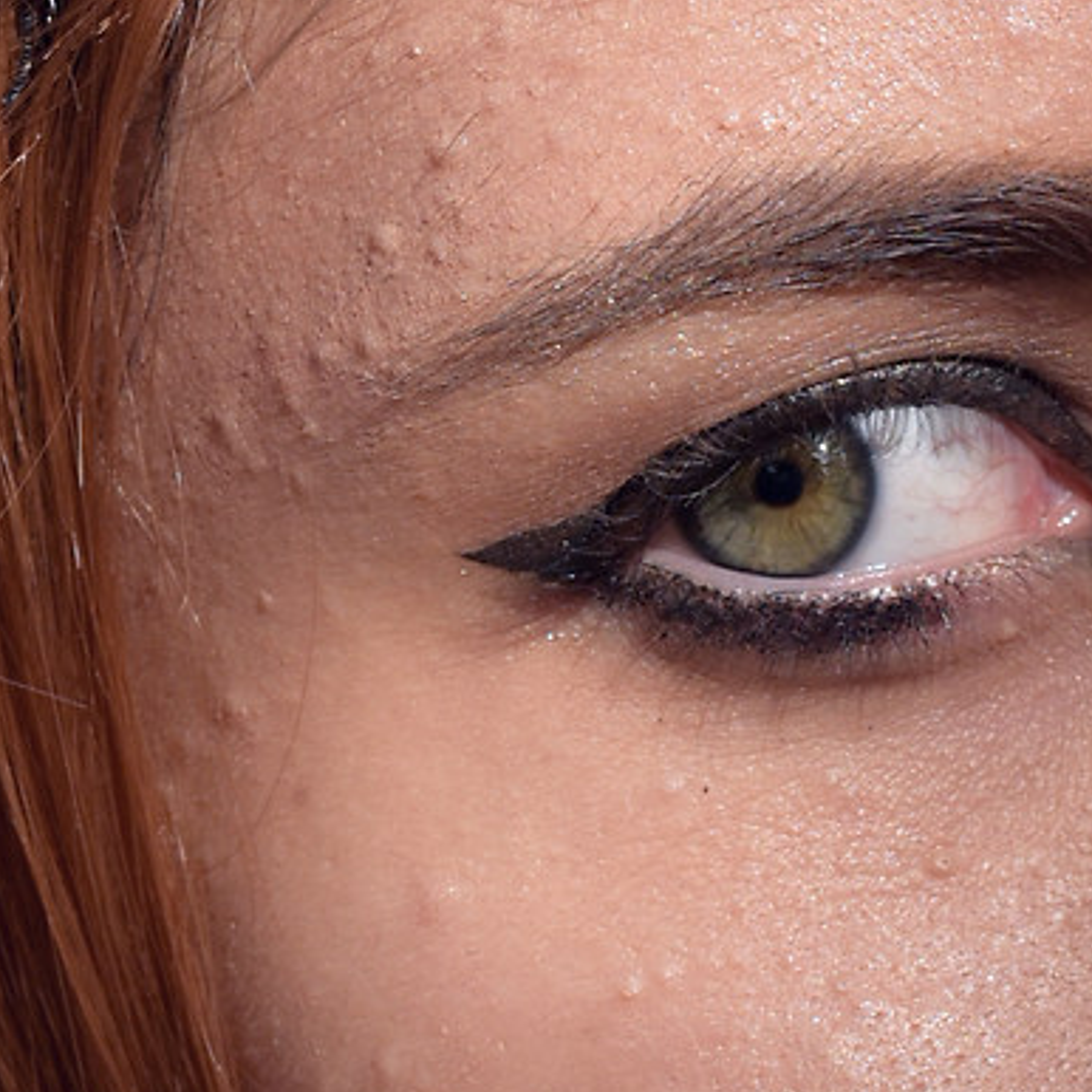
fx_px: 25483
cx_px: 1030
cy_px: 1242
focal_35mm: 714
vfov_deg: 2.5
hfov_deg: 2.5
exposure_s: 1/1000
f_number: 6.3
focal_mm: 135
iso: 560
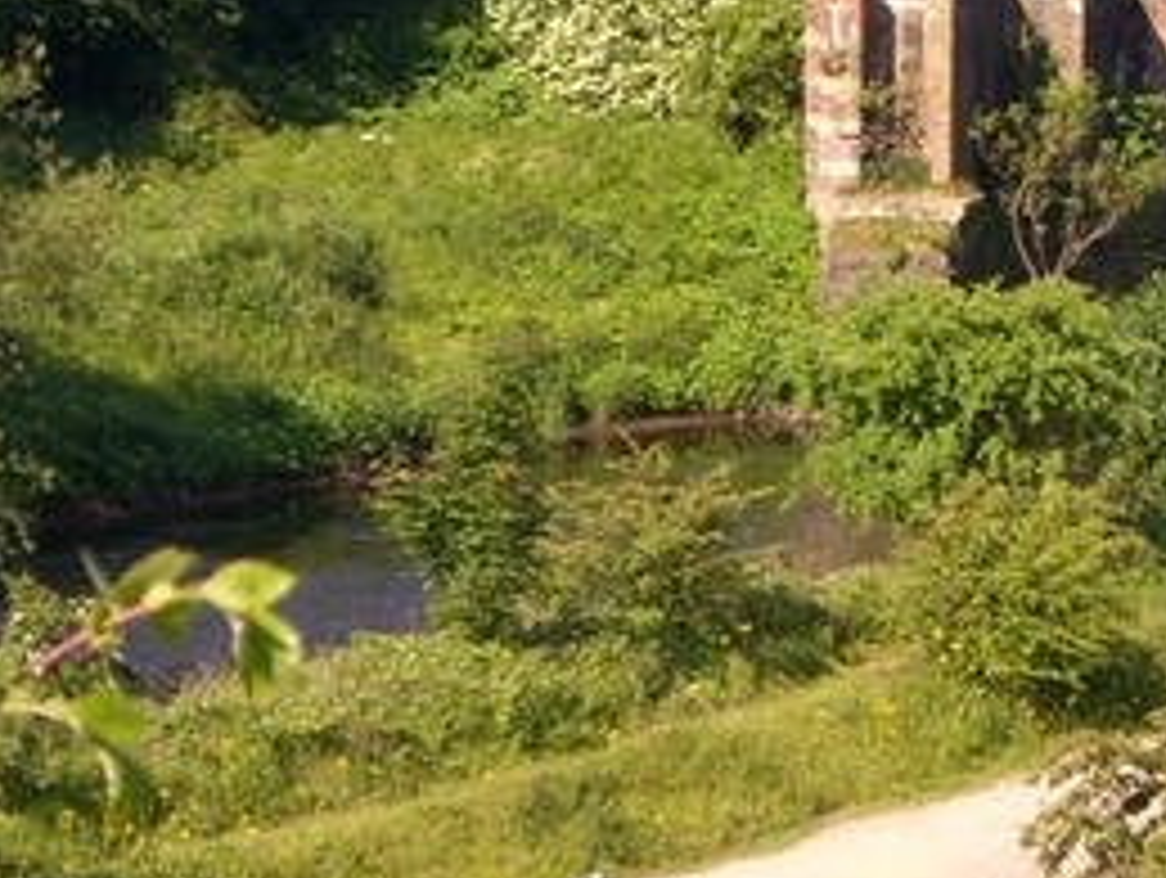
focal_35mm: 211
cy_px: 428
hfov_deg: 9.3
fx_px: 7117
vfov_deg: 7.1
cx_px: 999
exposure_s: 1/200
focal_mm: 18.6
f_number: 5.2
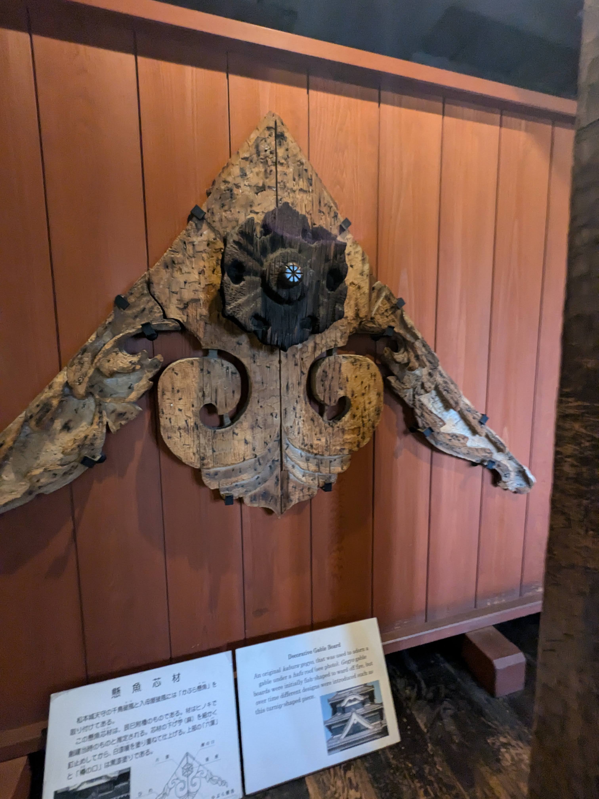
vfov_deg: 94.5
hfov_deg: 78.1
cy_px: 400
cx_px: 300
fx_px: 369
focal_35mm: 16
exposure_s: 1/24
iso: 515
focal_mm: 2.35
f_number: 2.2
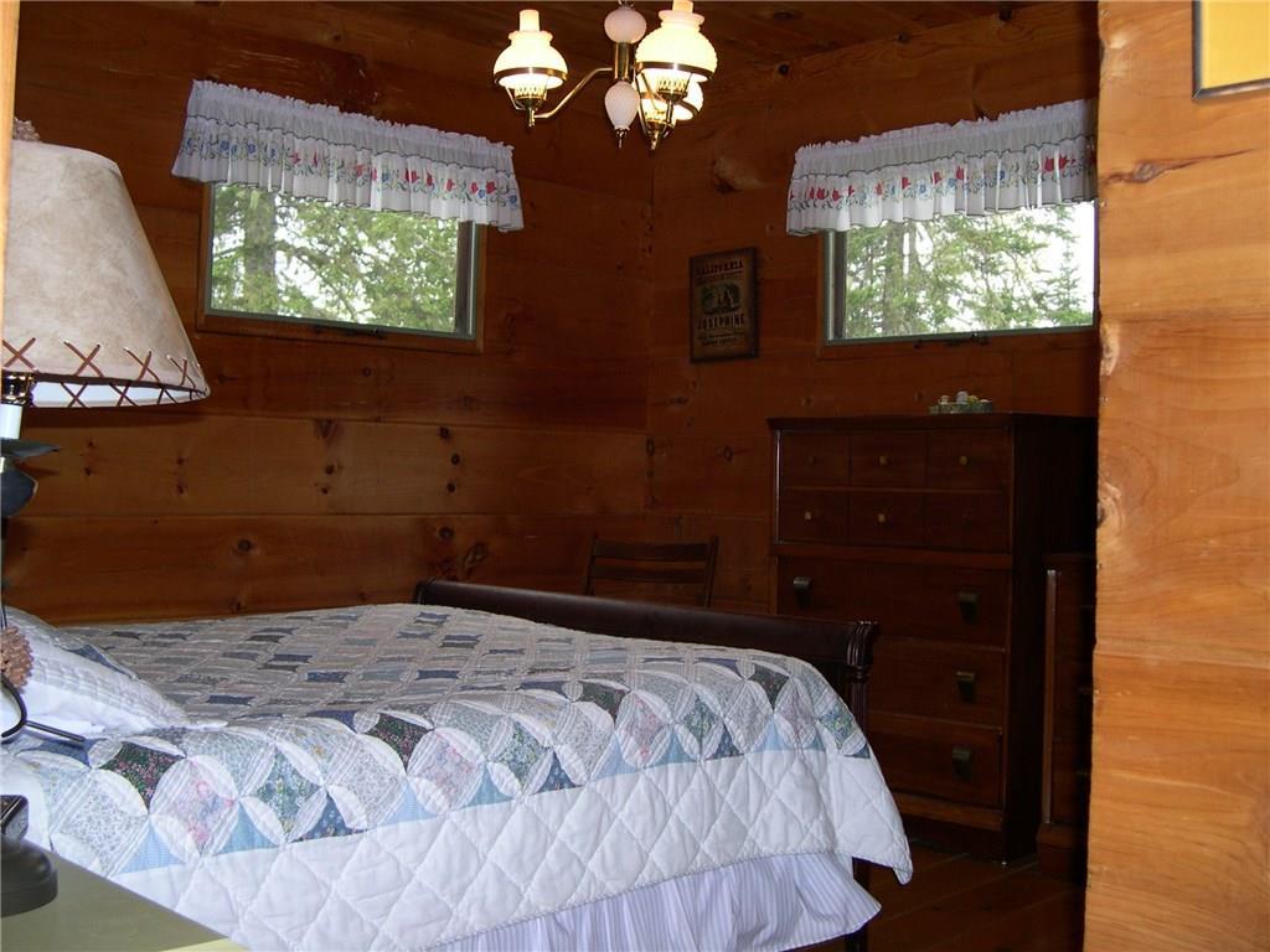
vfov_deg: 37.7
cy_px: 476
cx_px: 635
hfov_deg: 49.0
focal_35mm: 38
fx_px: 1394
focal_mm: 8
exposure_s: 1/60
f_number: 2.8
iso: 112
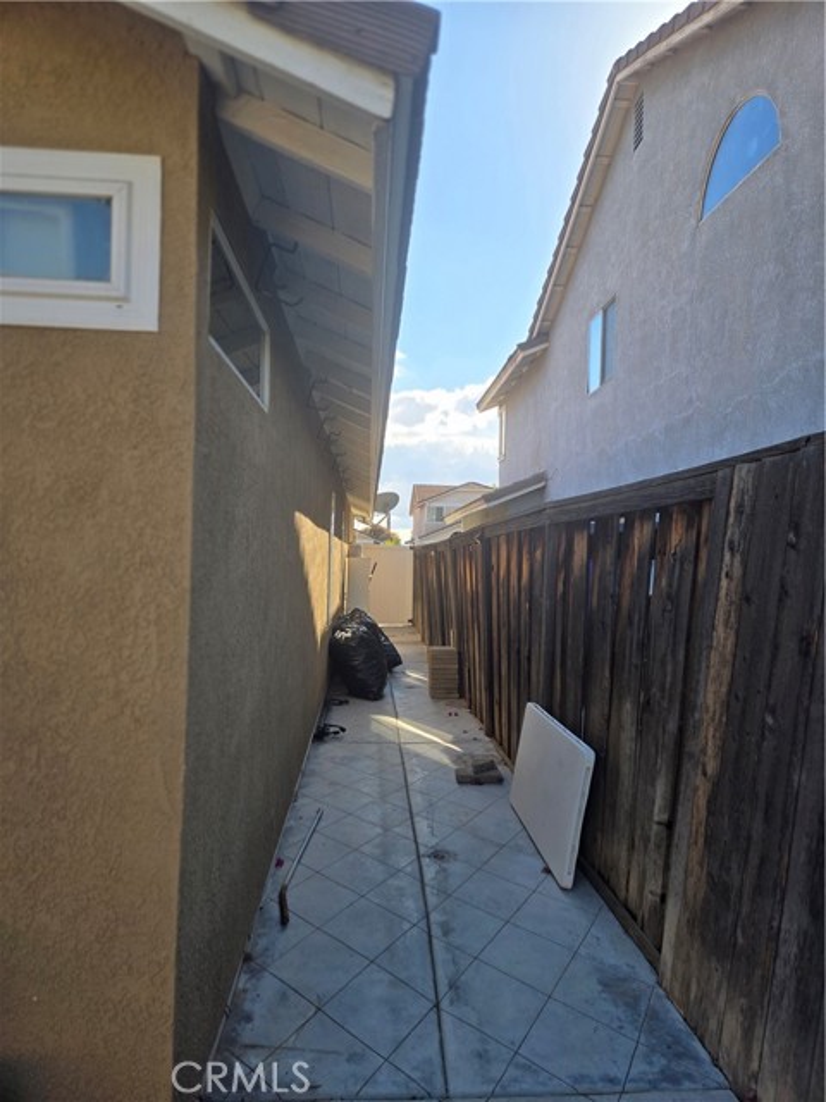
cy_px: 551
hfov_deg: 58.9
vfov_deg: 73.9
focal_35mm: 23
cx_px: 413
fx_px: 732
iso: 25
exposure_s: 1/1461
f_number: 1.8
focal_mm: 5.4
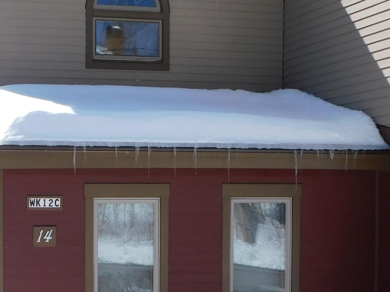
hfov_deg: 24.1
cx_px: -11
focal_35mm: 77
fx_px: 868
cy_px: 268
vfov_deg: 18.8
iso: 125
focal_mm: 5.3
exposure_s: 1/1250
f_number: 3.2
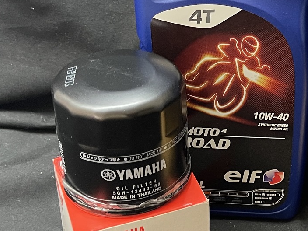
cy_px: 94
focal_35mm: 71
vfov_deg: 20.7
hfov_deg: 25.5
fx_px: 632
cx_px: 335
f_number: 1.6
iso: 320
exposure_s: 1/60
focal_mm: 5.1
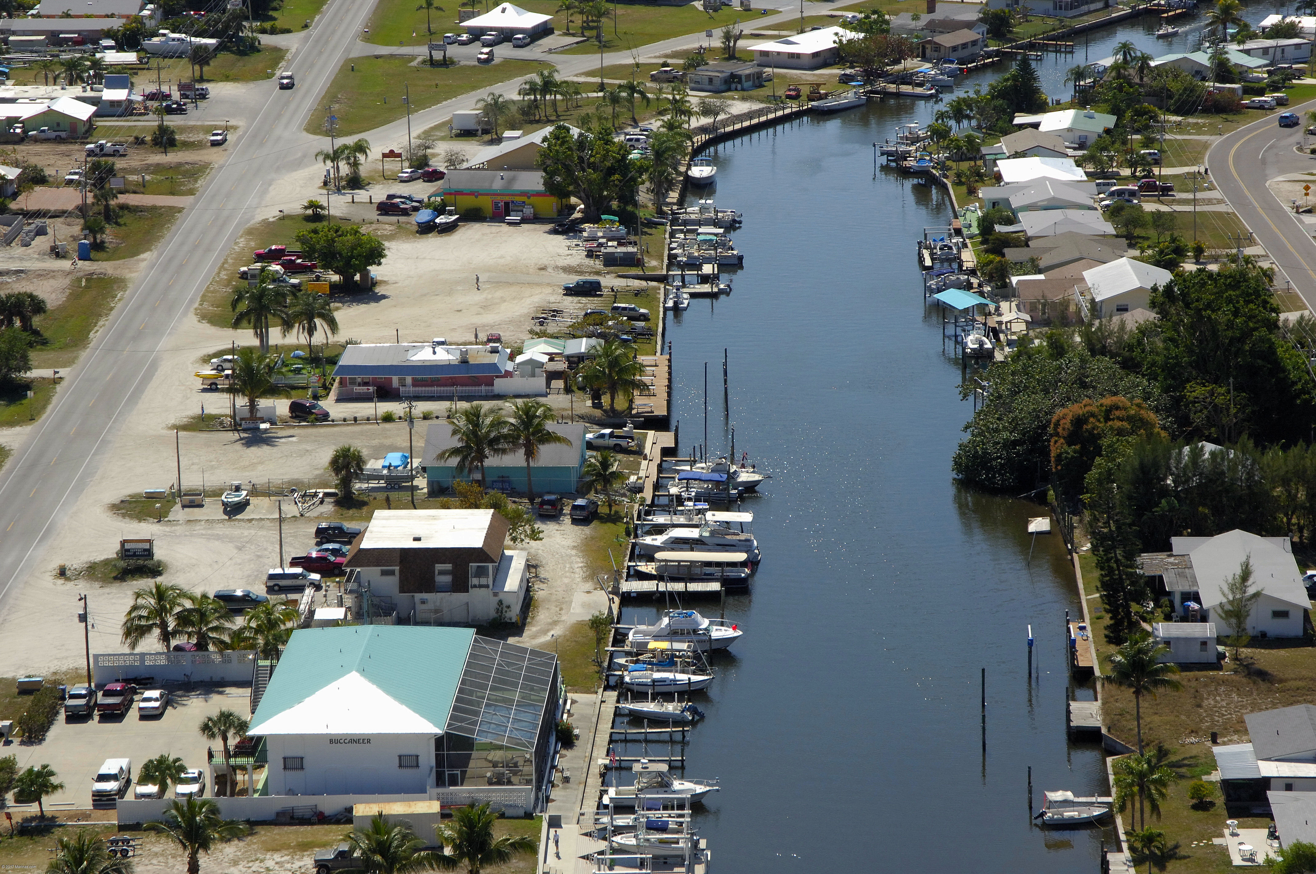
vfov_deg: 12.1
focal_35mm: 112
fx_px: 4107
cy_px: 437
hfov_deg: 18.2
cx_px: 658
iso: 400
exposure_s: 1/1000
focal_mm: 75
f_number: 9.5
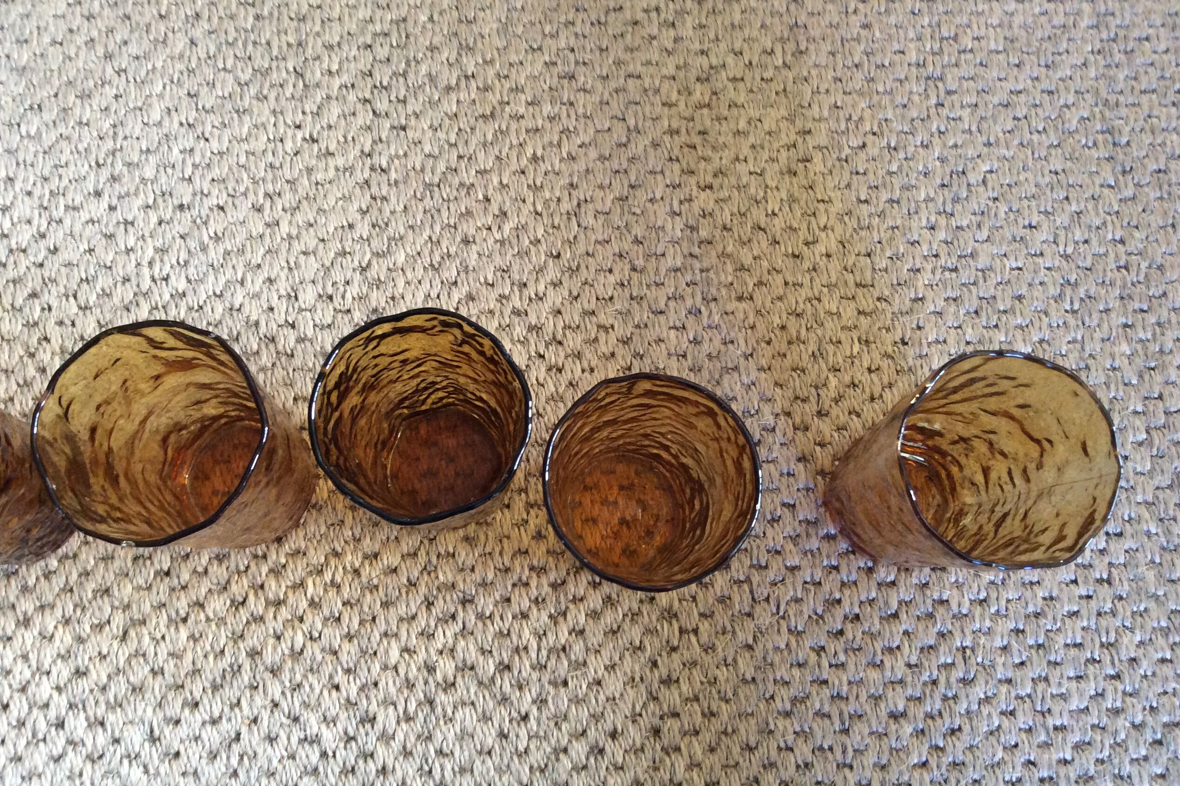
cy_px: 403
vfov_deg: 38.9
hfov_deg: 55.8
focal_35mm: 34
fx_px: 1114
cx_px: 588
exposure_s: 1/25
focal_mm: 3.3
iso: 160
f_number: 2.4
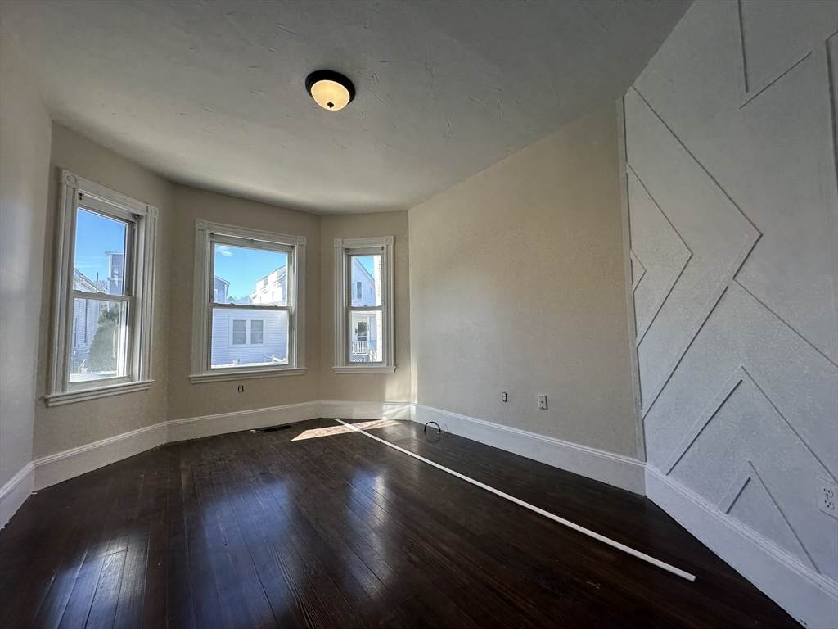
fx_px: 339
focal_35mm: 14
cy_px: 314
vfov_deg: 85.7
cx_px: 419
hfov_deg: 102.1
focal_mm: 2.22
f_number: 2.2
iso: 40
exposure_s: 1/133
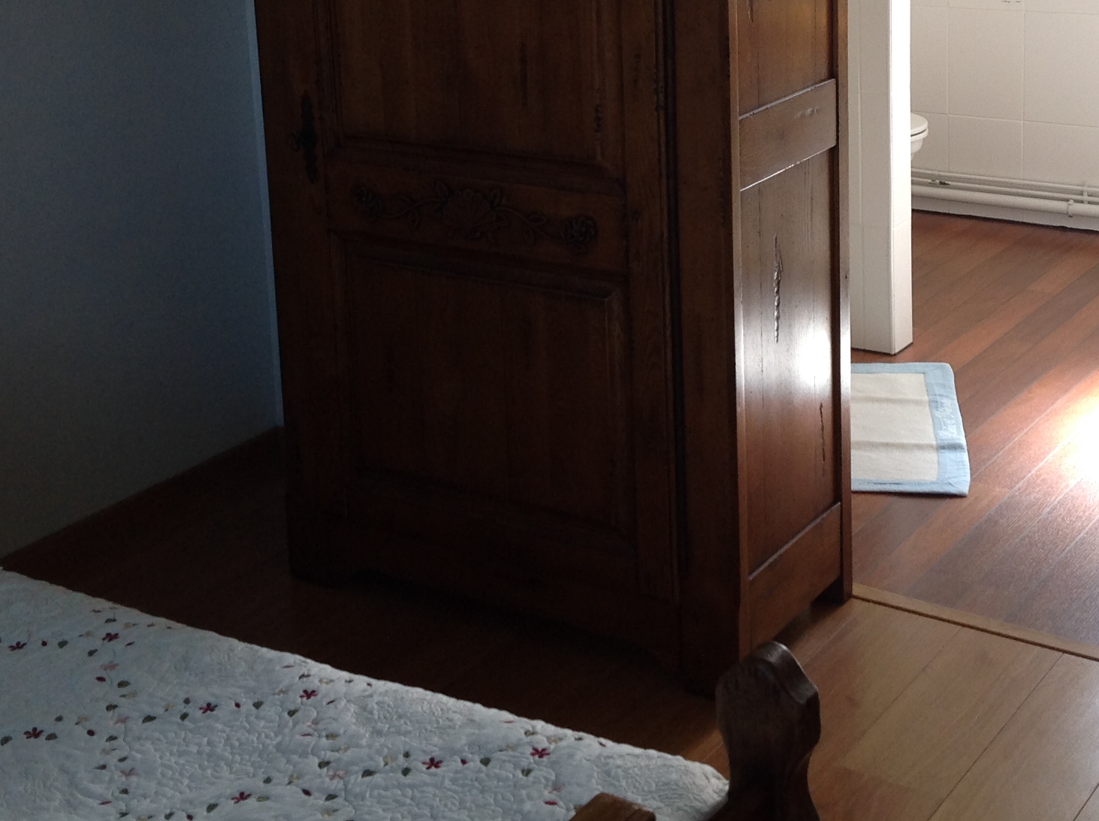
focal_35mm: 62
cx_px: 617
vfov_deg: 23.1
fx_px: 1966
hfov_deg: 31.2
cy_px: 116
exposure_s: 1/30
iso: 64
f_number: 2.4
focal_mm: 4.28
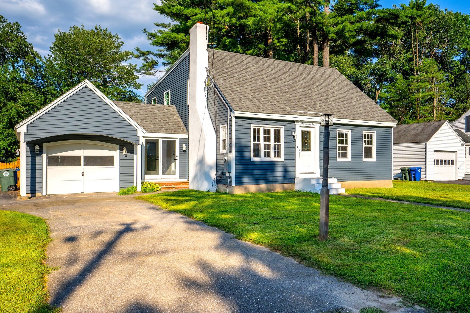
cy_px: 156
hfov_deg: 63.7
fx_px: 379
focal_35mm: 29
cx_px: 235
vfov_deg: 45.0
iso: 64
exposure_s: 1/250
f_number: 9
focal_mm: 29
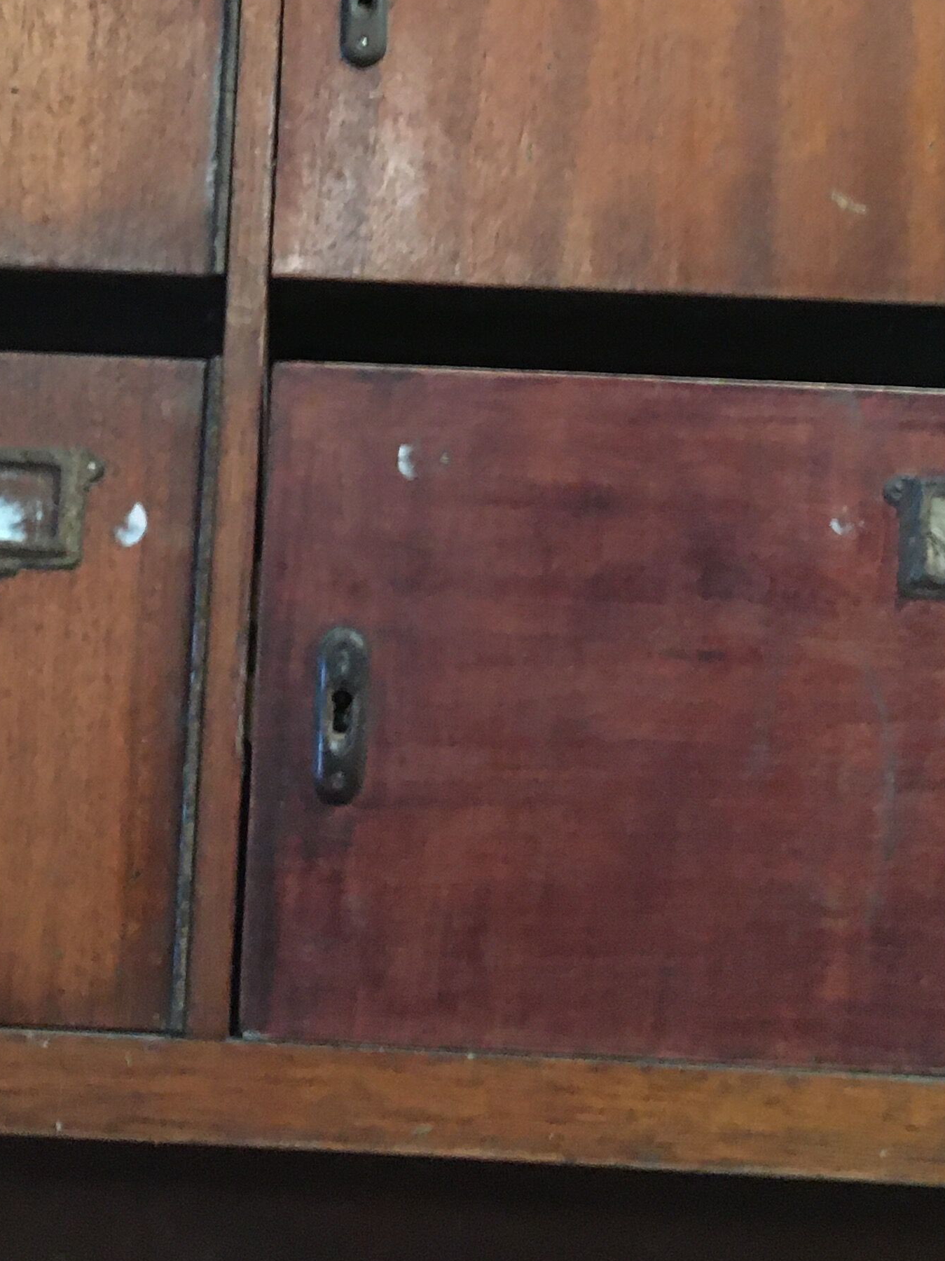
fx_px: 2366
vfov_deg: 29.1
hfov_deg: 22.5
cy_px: 237
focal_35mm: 65
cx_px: 310
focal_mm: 4.15
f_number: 2.2
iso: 400
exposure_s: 1/17
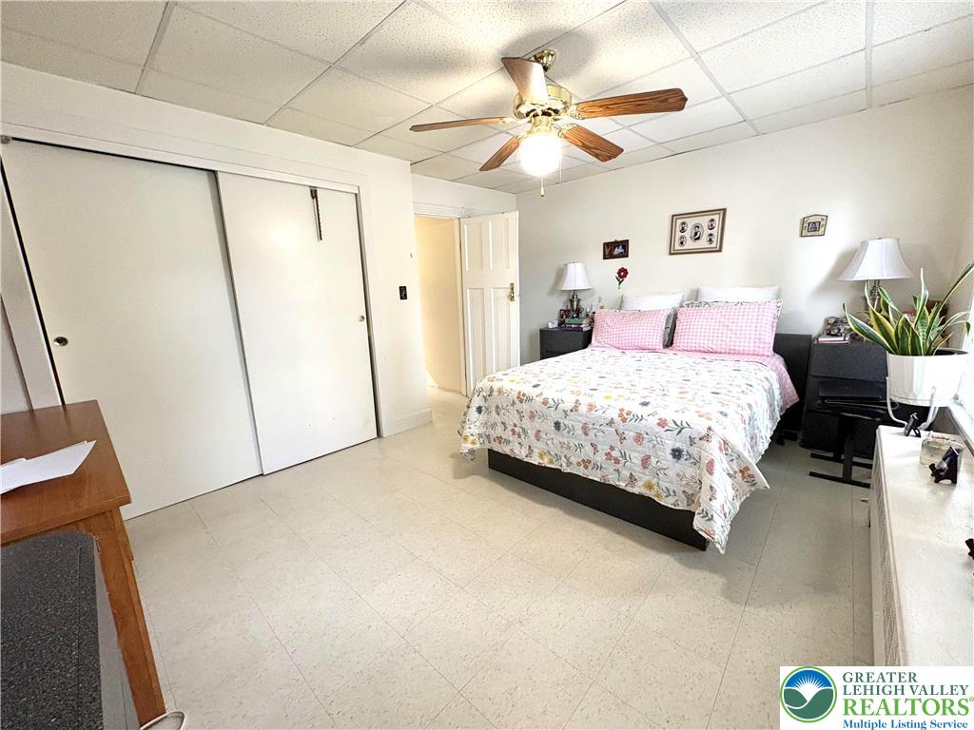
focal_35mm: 14
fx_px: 394
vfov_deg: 85.7
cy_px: 365
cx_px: 487
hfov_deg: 102.1
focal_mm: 2.22
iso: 400
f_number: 2.2
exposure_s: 1/60
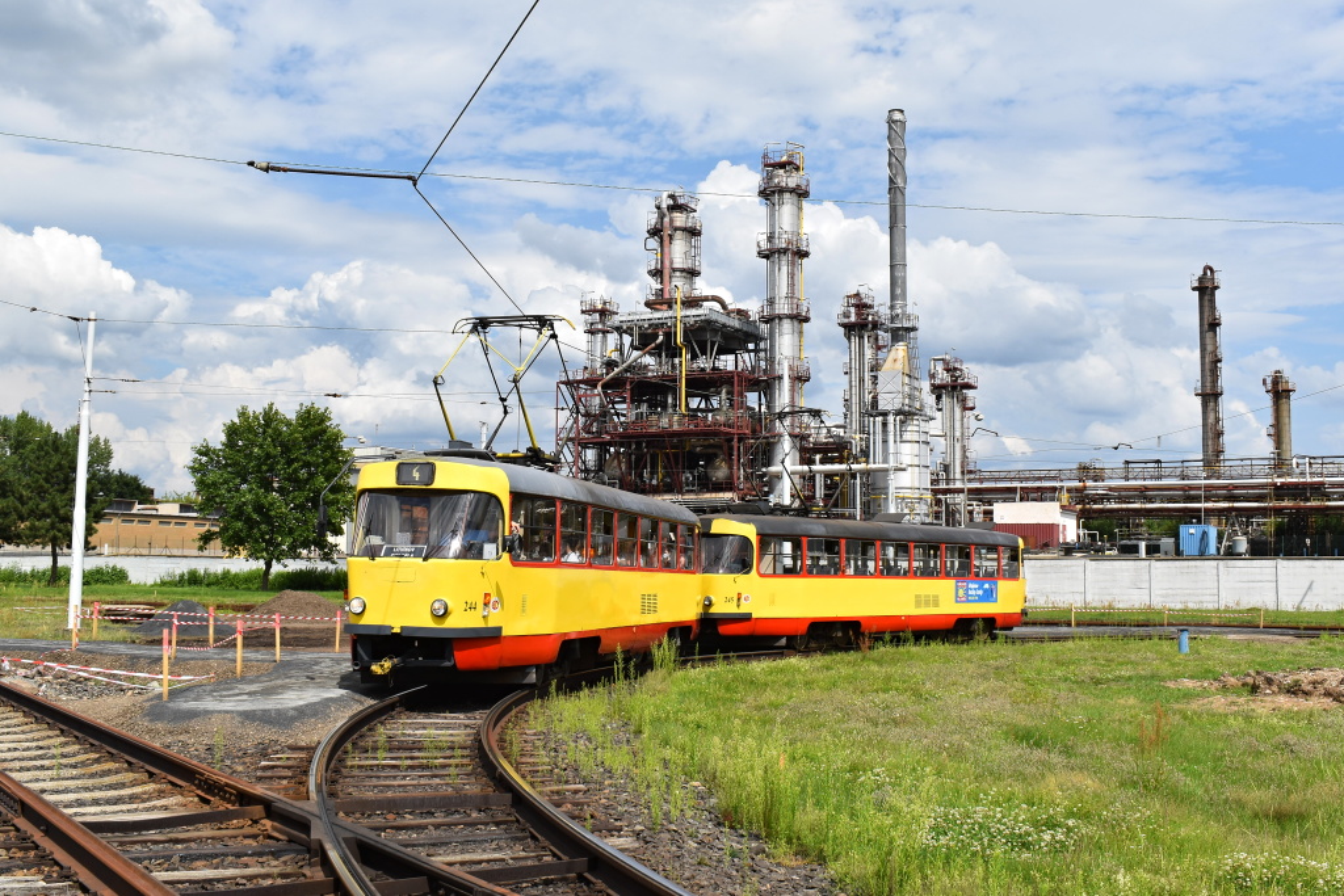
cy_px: 448
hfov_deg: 55.1
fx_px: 1288
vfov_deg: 38.4
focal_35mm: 34
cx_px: 672
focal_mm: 23
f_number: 11
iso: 200
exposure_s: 1/500
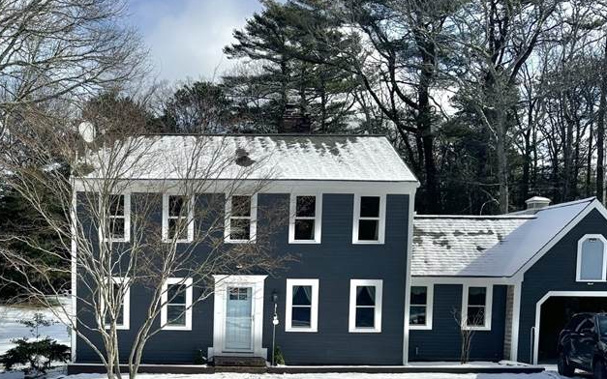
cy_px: 335
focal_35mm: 45
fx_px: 744
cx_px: 130
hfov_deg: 42.5
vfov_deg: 27.6
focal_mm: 5.96
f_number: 1.6
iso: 50
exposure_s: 1/5618
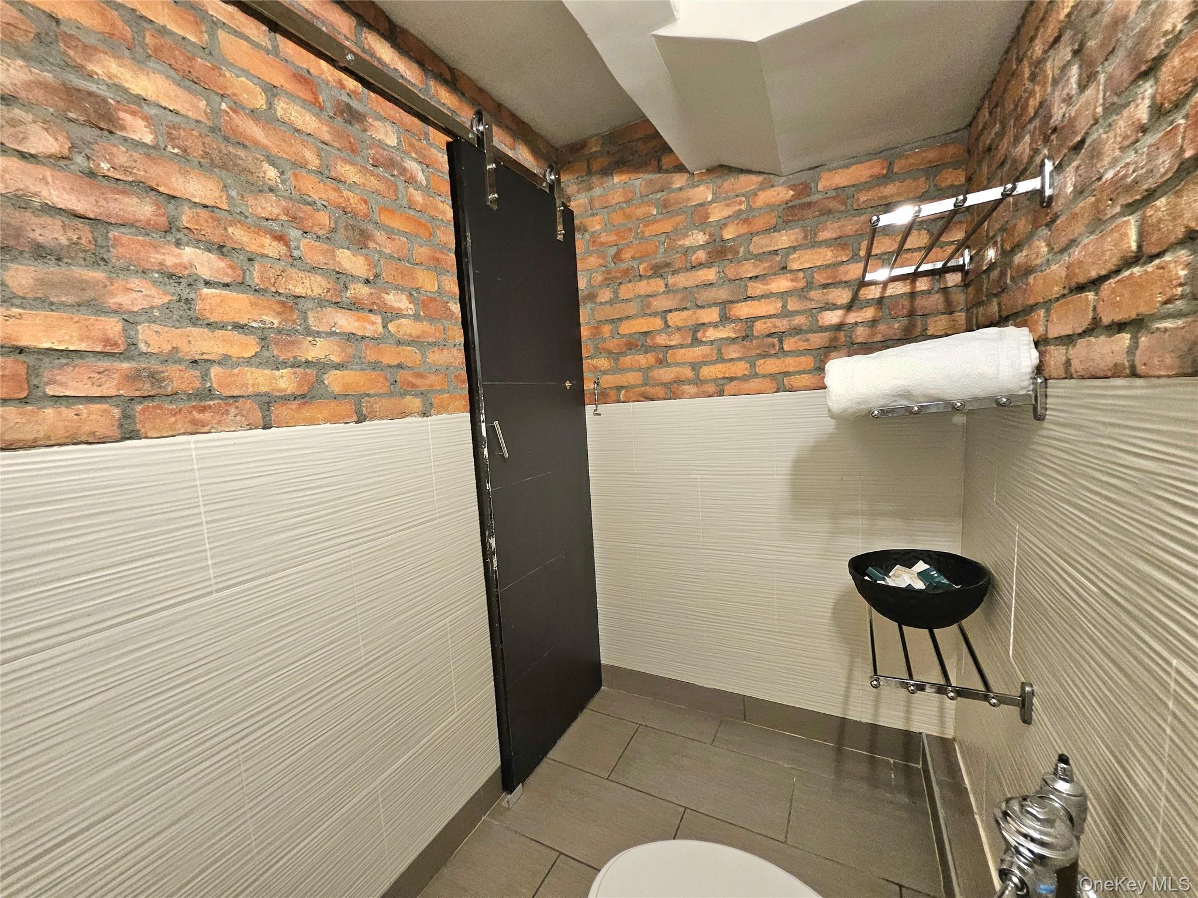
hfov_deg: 106.2
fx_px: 450
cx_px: 599
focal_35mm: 13
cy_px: 449
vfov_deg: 89.9
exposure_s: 1/60.2
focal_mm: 1.7
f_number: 2.2
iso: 320
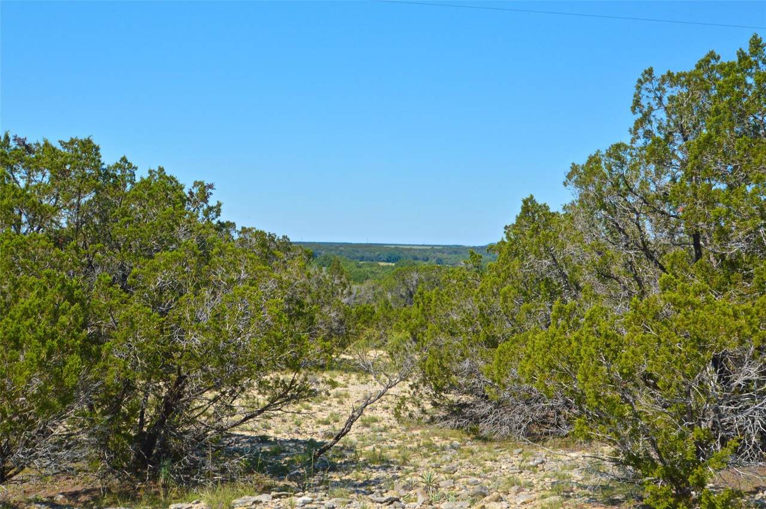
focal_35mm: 36
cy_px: 254
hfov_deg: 53.2
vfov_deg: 36.8
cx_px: 383
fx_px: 765
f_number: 16
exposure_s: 1/50
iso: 200
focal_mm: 24
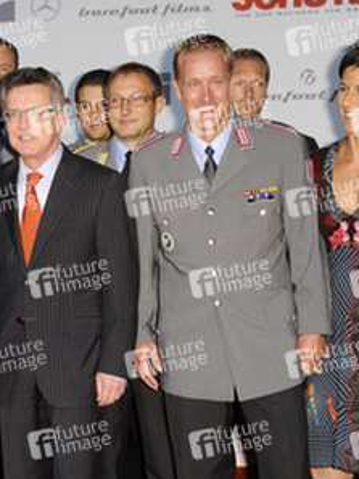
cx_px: 27
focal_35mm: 124
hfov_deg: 11.9
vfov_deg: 15.9
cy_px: 239
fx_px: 1713
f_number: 5.6
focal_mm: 85
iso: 800
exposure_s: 1/250
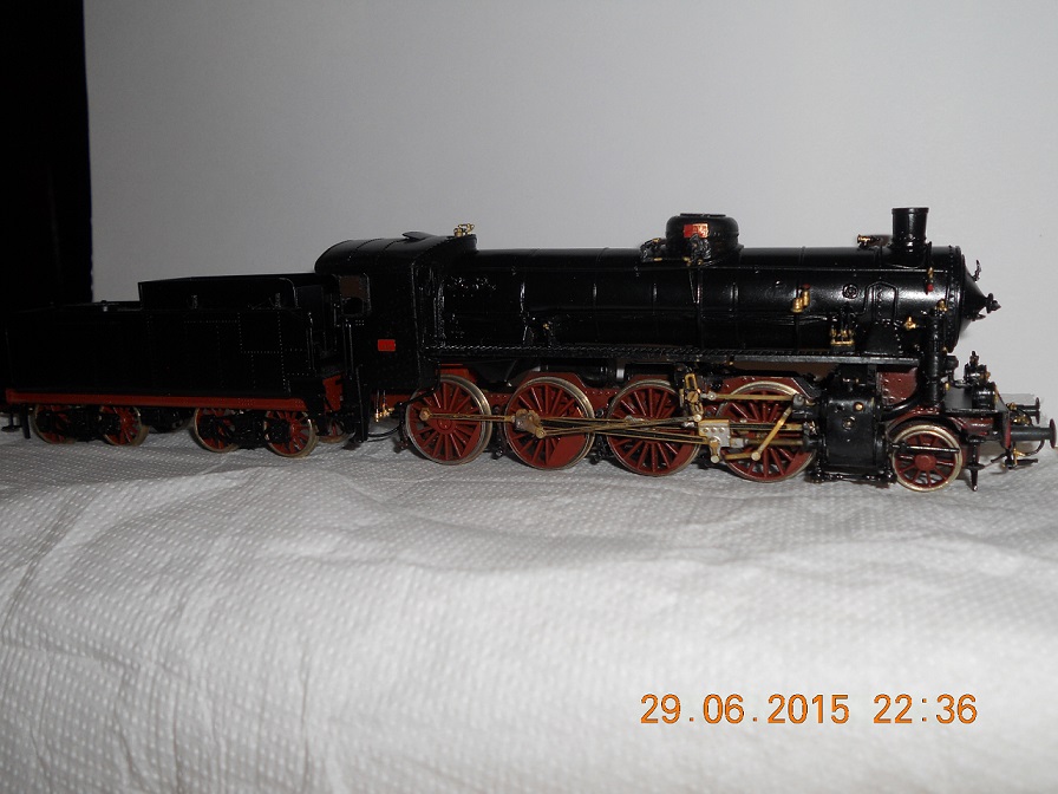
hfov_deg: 56.8
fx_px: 978
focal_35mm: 32
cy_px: 397
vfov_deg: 44.2
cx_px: 529
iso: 80
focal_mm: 5.8
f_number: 8.8
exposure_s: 1/25
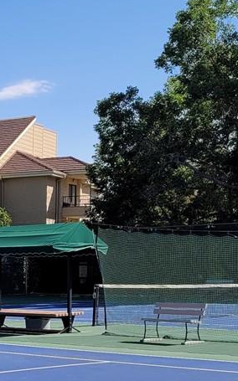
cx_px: -148
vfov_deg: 20.8
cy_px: 374
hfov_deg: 12.6
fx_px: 1008
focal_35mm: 97
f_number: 1.8
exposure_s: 1/2301
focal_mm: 5.4
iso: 40
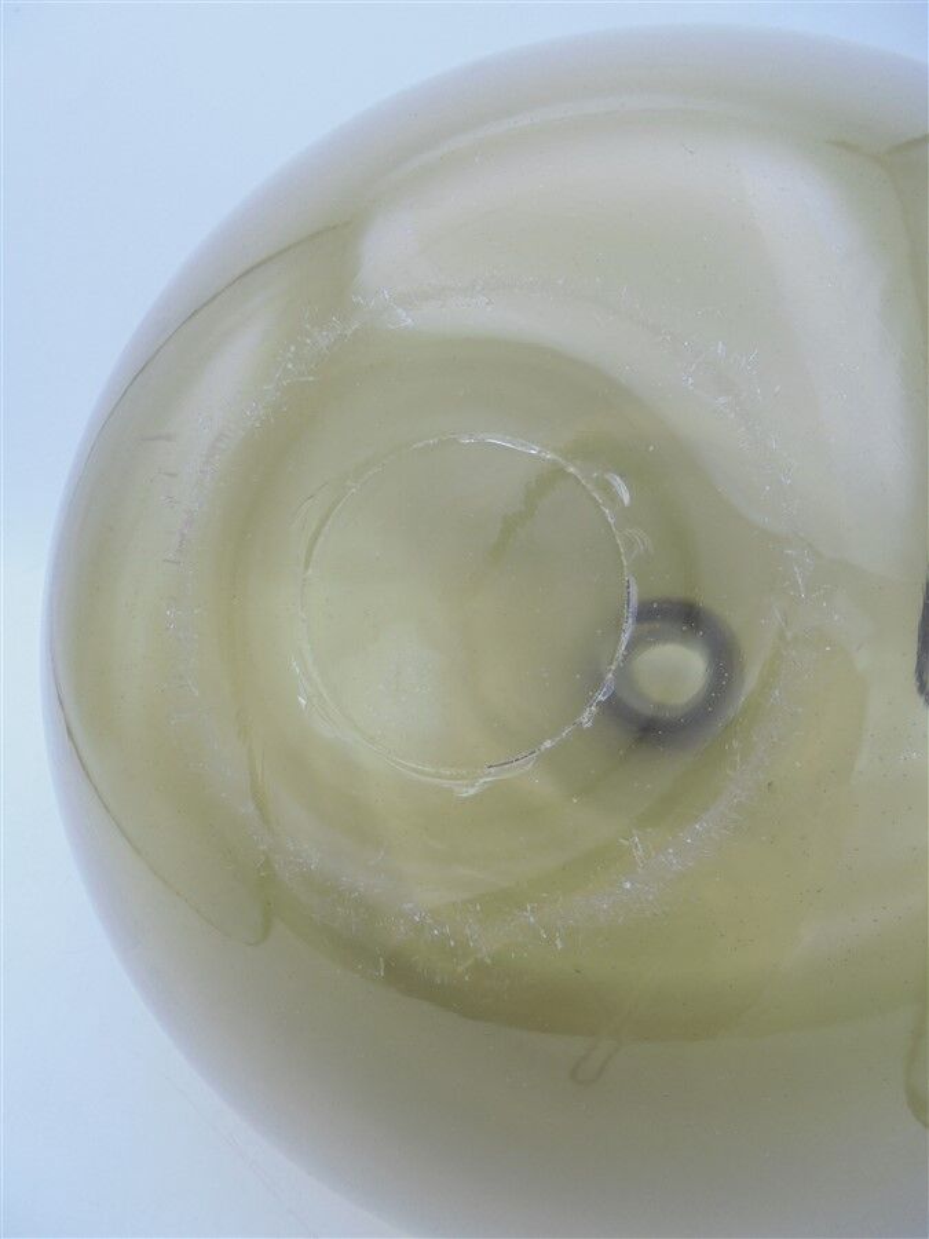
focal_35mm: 26
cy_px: 620
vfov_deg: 67.3
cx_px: 464
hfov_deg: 53.1
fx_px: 930
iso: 100
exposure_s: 1/50
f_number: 3.5
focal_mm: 4.6
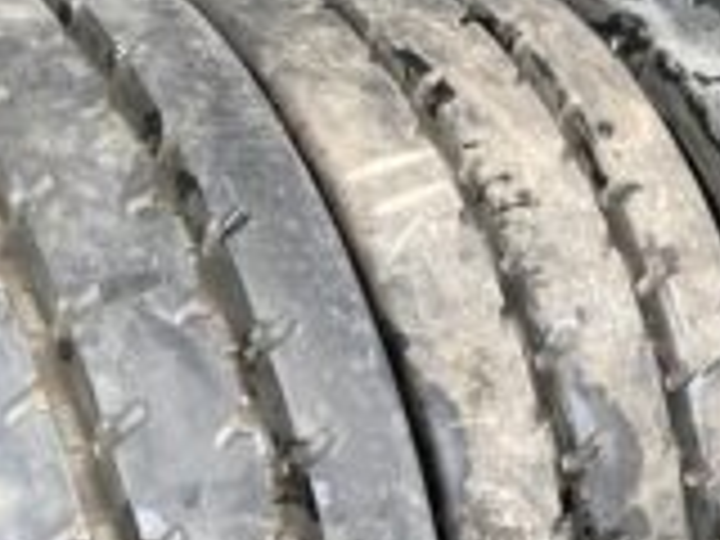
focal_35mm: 70
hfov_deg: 27.3
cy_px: 578
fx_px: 1456
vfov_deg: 20.2
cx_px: 567
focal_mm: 4.25
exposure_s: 1/121
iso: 125
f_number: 1.8
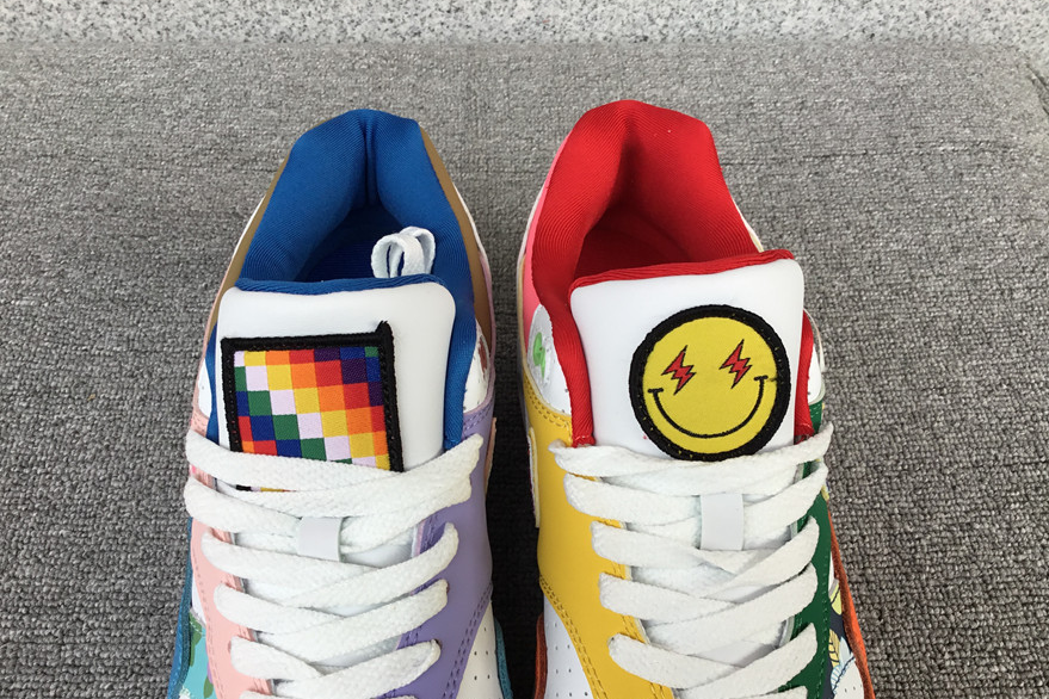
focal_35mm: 33
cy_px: 394
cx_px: 518
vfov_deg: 39.9
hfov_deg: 57.2
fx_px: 962
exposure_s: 1/126
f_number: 2.4
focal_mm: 3.3
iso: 25
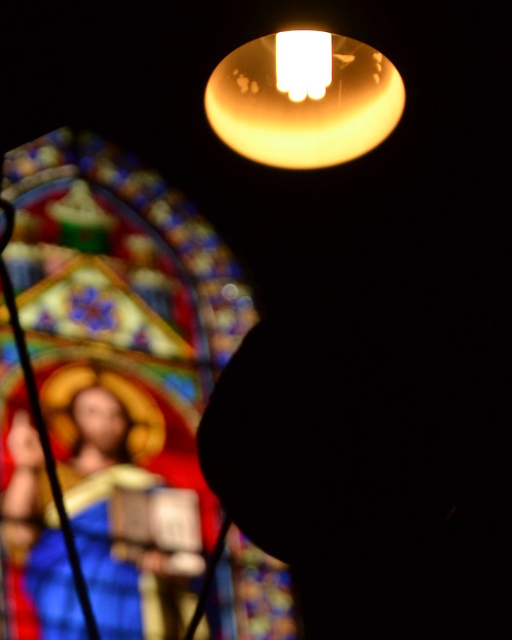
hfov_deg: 4.9
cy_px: 803
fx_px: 5969
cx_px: 157
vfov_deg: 6.1
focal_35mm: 315
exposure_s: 1/200
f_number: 5.3
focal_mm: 80
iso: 400
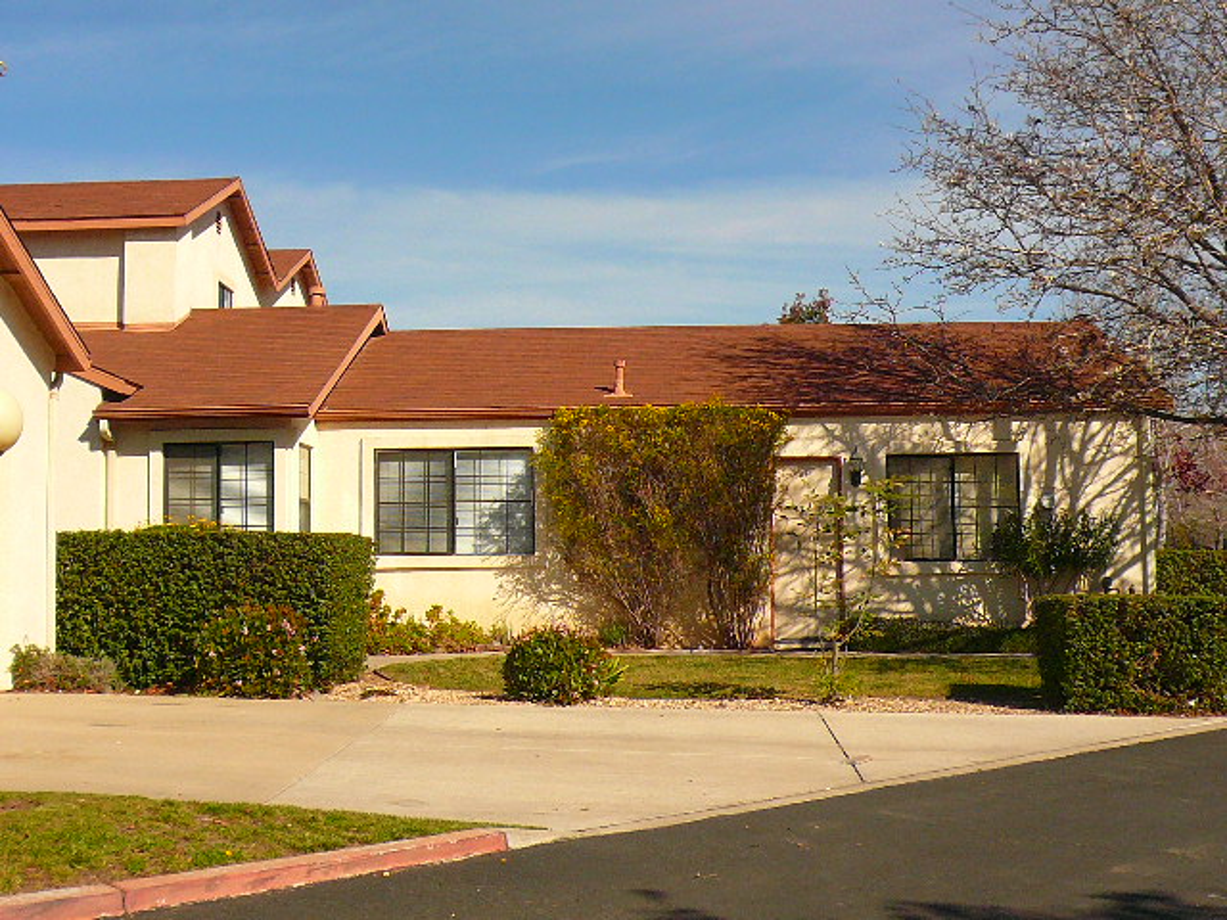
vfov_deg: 32.2
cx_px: 614
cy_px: 460
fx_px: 1595
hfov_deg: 42.1
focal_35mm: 45
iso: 100
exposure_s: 1/250
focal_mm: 4.9
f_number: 8
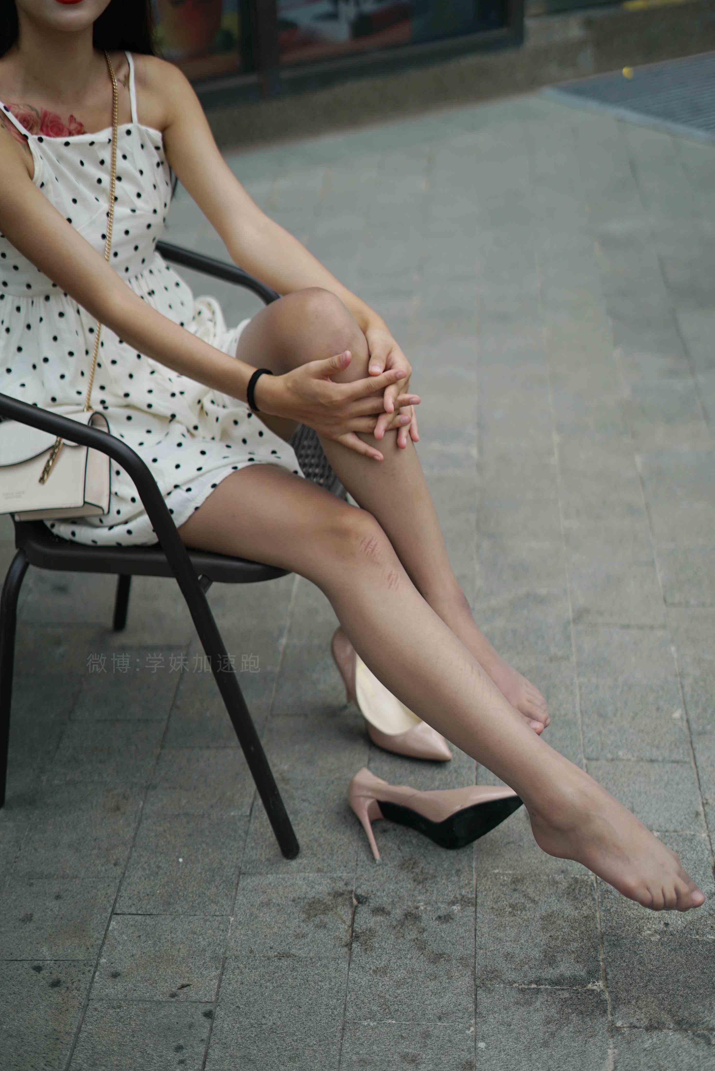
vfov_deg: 38.9
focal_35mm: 51
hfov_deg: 26.5
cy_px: 539
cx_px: 362
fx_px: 1517
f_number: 2
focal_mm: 50
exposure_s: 1/6400
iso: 200
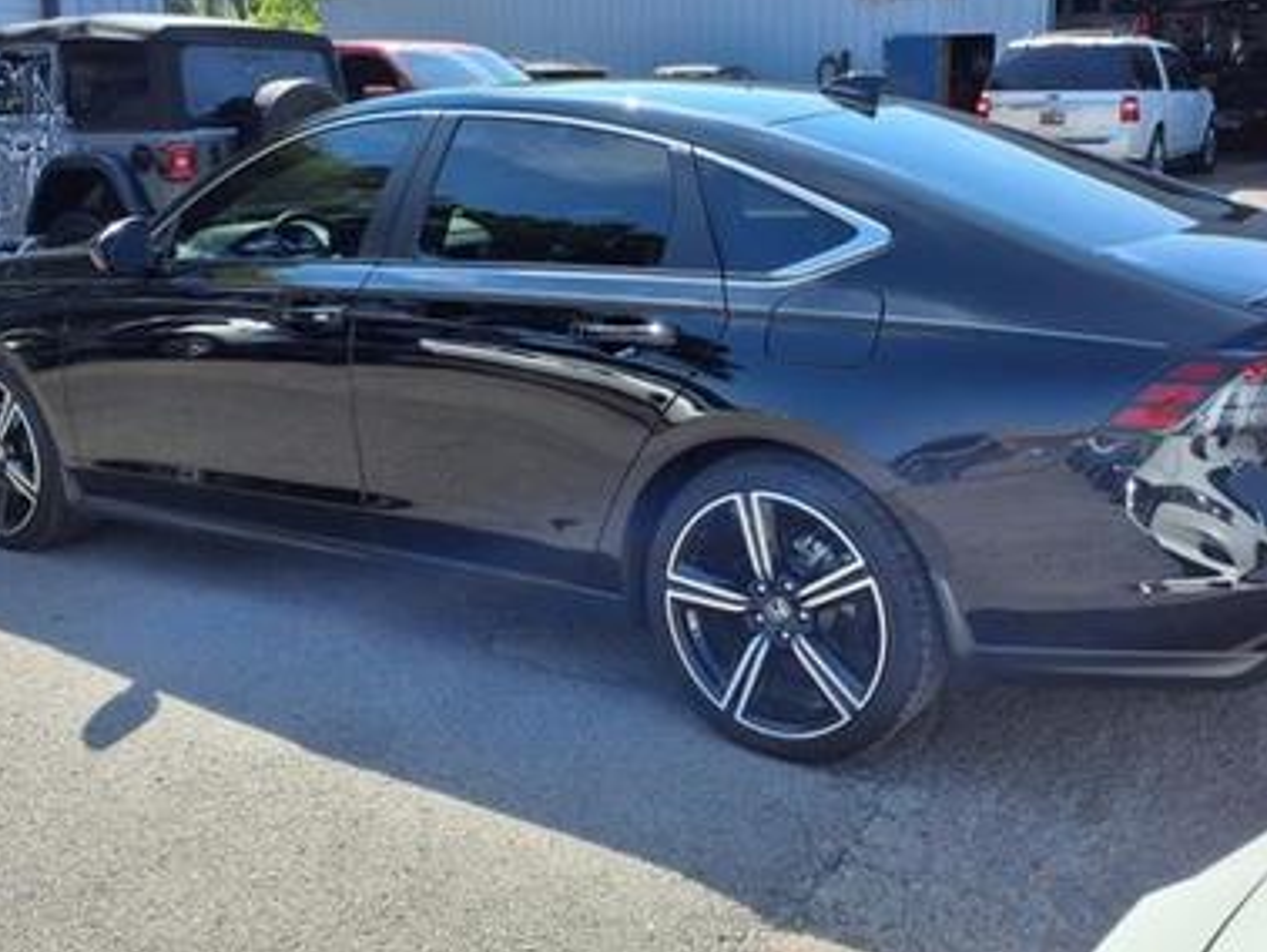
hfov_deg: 51.3
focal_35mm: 36
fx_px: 1318
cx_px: 667
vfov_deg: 39.4
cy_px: 355
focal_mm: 3.58
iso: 40
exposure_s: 1/1000
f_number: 1.9
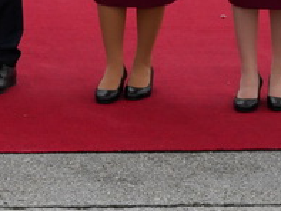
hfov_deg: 7.7
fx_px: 2047
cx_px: -180
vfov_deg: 5.7
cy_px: -314
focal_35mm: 252
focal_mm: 43
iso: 1250
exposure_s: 1/4000
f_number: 8
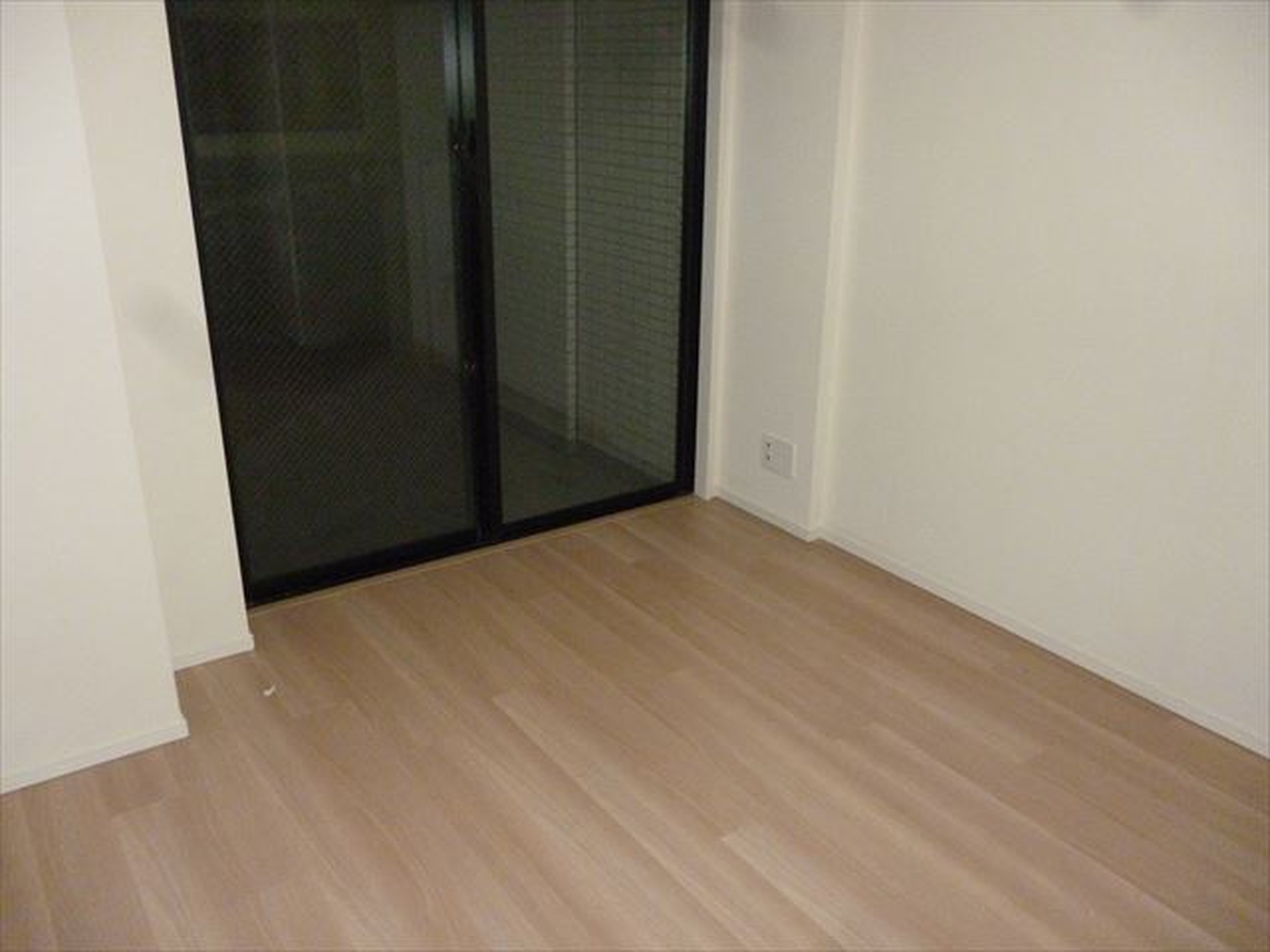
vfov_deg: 49.7
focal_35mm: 28
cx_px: 635
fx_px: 1027
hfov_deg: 63.4
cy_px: 476
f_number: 3.1
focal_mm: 5
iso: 640
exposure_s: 1/60
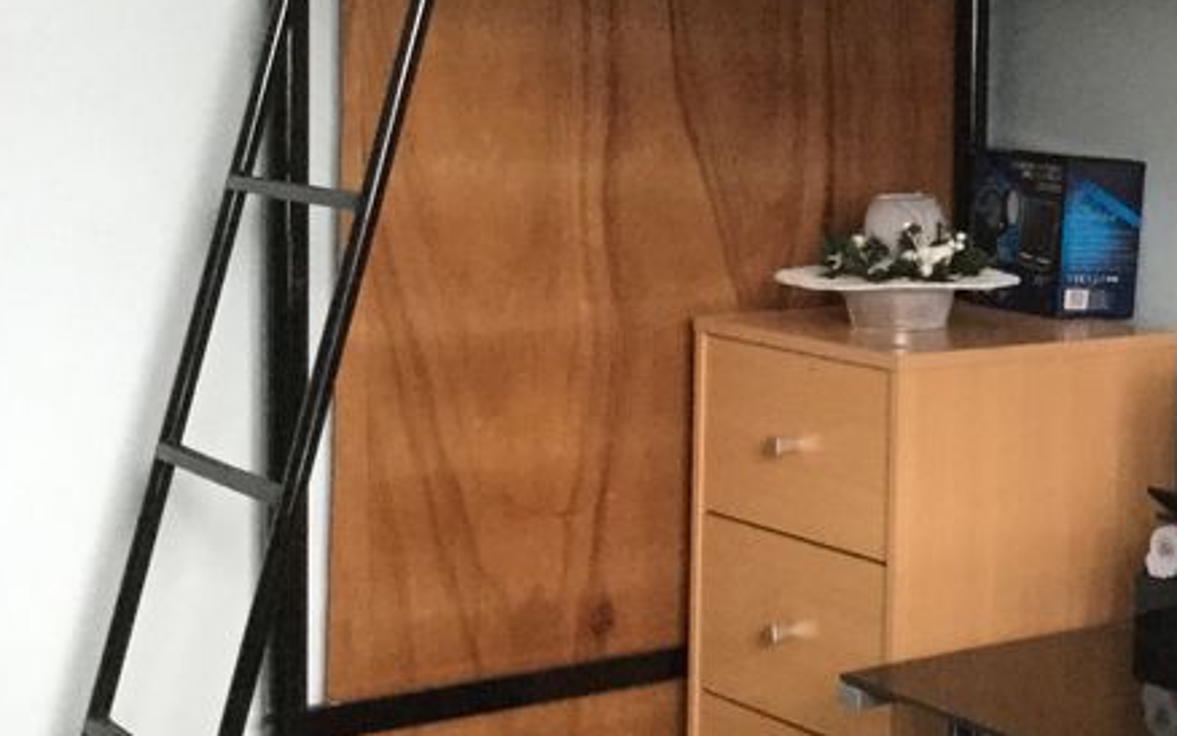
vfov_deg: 17.3
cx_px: 1223
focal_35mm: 75
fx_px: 2406
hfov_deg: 25.8
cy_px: 199
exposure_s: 1/17
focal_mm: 3.3
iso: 250
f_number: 2.4
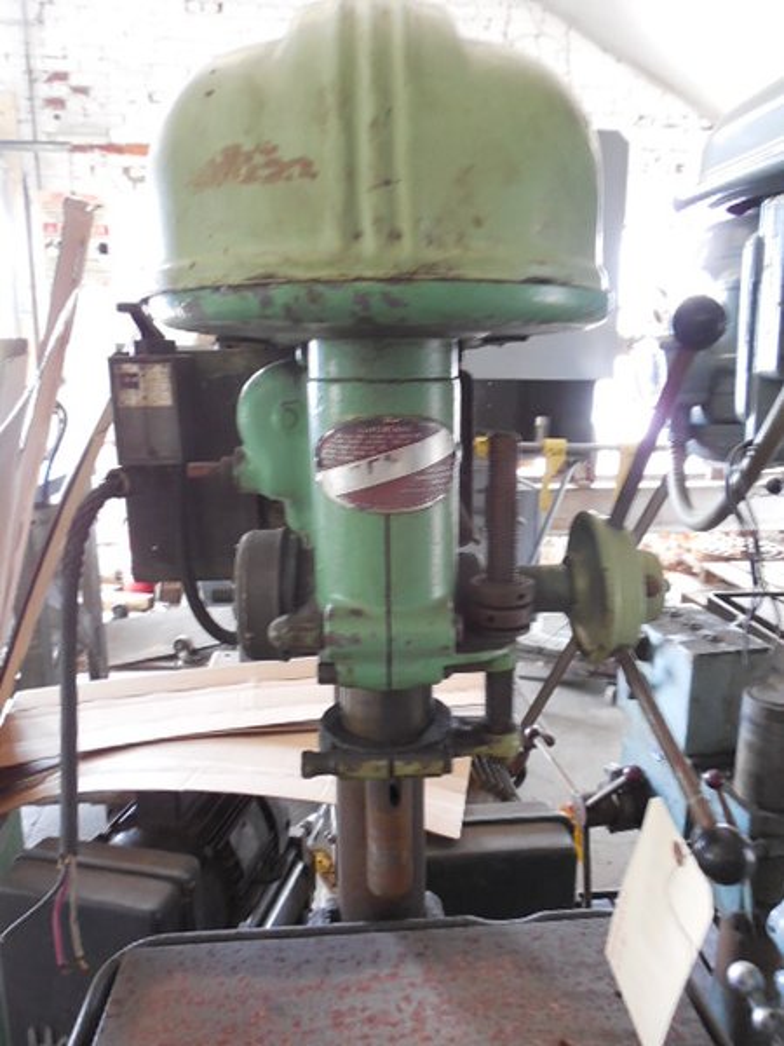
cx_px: 392
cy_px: 523
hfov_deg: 54.9
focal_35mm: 25
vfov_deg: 69.4
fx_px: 755
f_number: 3.3
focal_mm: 4.5
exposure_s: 1/8
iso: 400
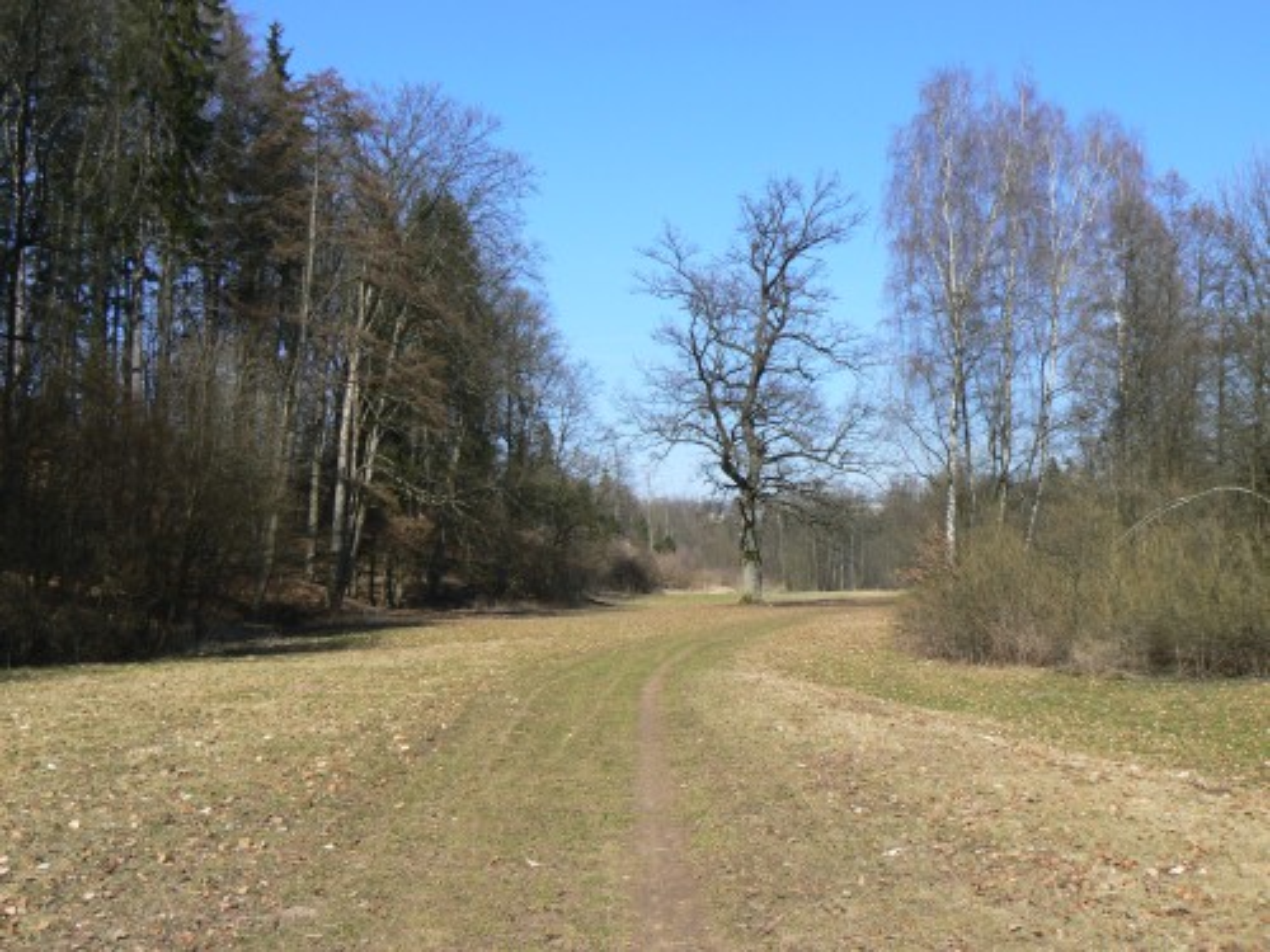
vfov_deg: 39.7
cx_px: 635
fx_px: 1321
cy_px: 476
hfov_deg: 51.4
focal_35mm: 36
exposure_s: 1/400
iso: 80
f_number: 6.3
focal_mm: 6
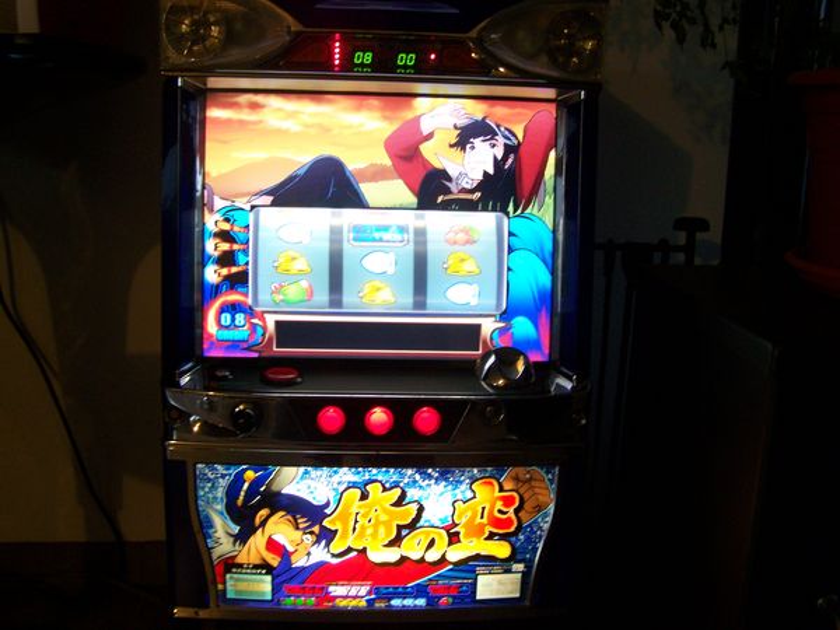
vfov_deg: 37.7
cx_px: 420
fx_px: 922
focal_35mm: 38
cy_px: 315
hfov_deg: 49.0
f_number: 2.8
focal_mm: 6.3
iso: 160
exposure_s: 1/15
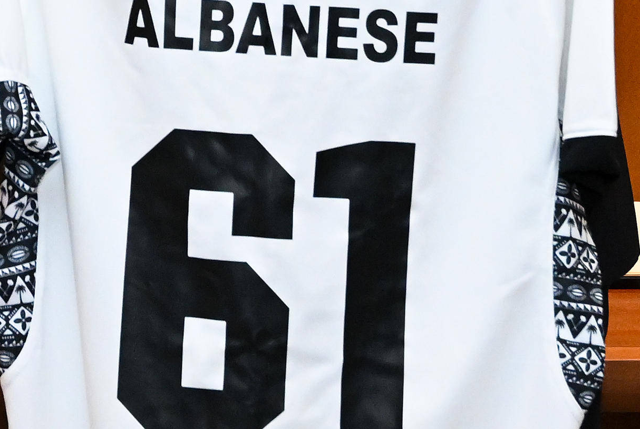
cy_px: -246
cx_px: 34
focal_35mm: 206
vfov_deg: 6.6
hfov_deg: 9.9
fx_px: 3668
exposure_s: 1/200
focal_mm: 50
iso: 3200
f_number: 4.5
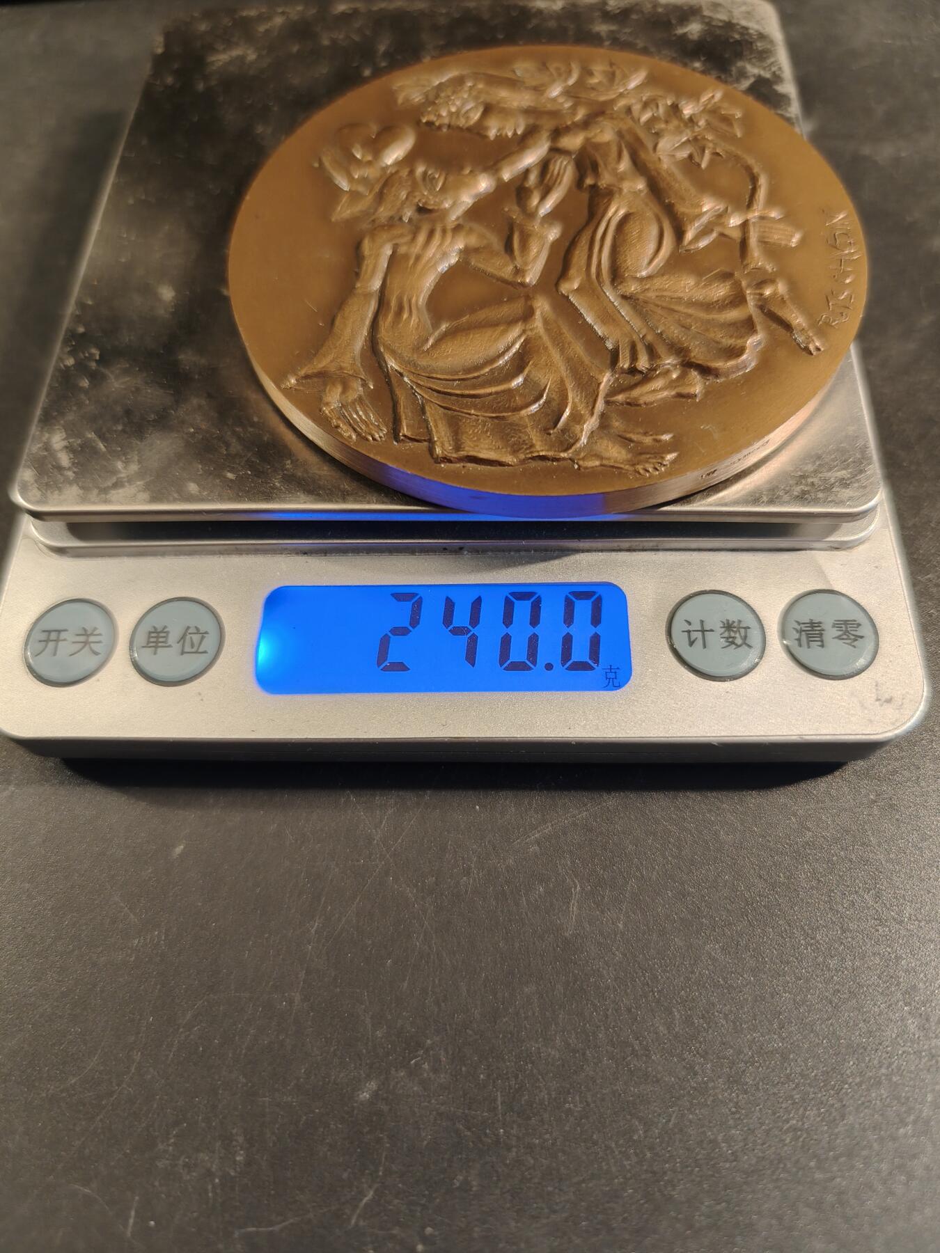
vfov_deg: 73.9
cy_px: 626
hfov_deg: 58.9
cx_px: 470
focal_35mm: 23
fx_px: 833
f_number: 1.6
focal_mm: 6.06
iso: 400
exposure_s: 1/100
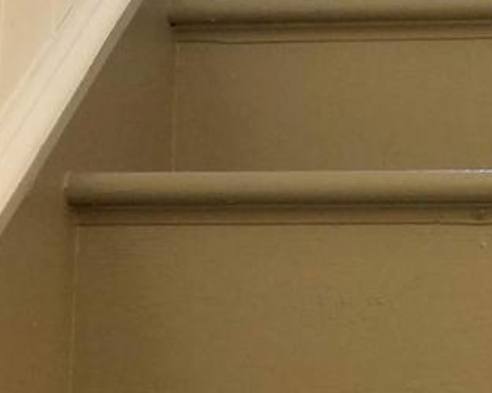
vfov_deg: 12.4
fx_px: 1805
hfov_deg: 14.9
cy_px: 193
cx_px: 628
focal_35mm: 124
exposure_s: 1/17
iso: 250
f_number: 1.7
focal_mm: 4.2
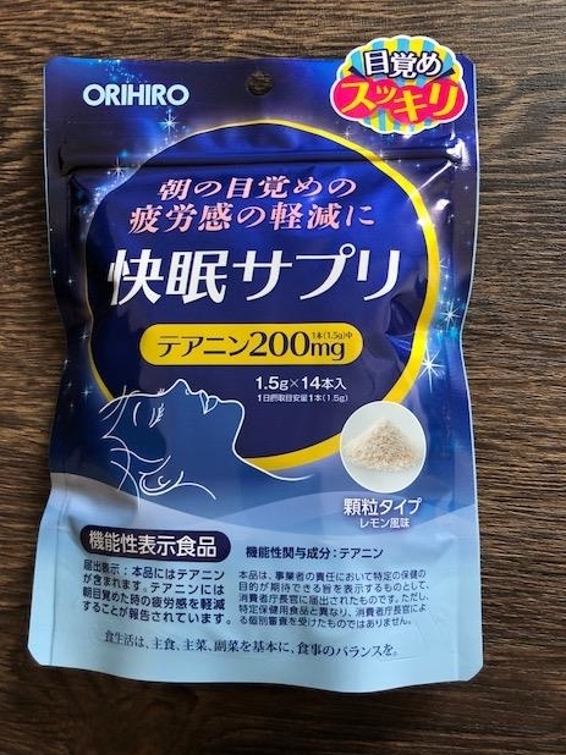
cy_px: 388
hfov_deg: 48.2
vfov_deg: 61.7
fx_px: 633
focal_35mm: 29
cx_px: 284
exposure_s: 1/30
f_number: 1.8
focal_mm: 3.99
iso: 40
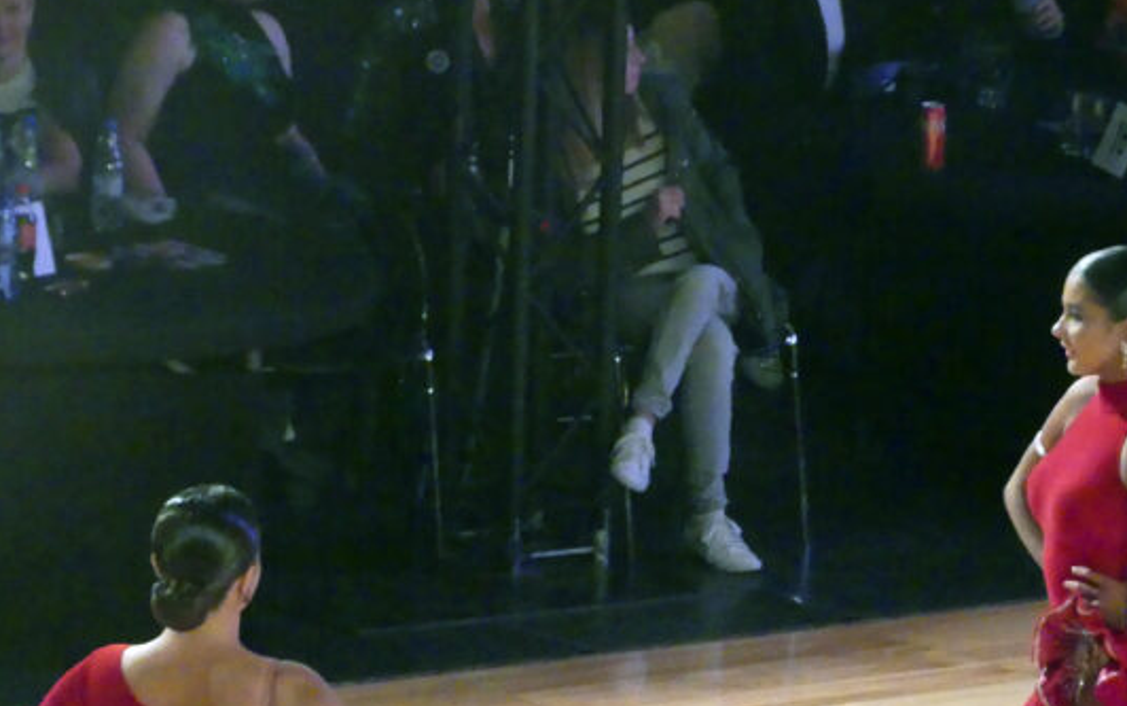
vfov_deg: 2.8
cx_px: 572
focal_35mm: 472
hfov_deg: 4.5
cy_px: 586
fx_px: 14503
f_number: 2.8
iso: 3200
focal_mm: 56.9
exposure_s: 1/80
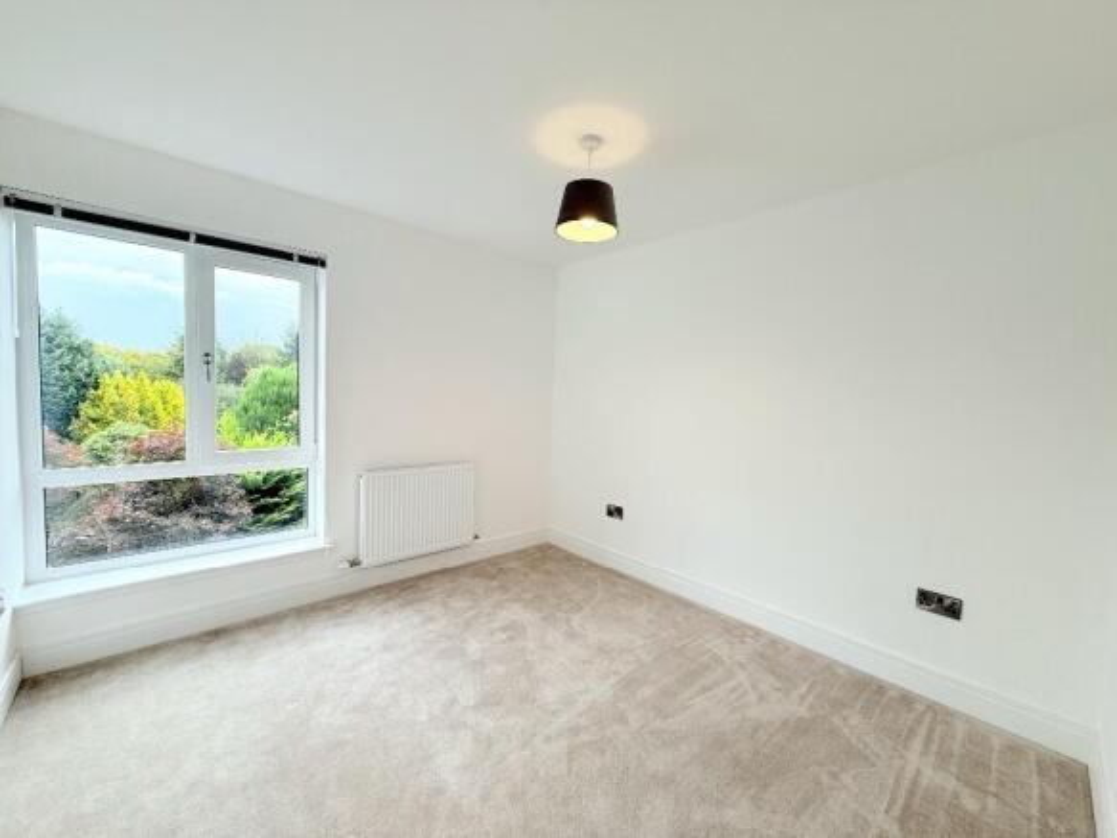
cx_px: 558
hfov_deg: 102.1
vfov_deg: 85.7
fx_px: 452
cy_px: 419
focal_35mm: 14
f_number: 2.2
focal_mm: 2.22
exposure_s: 1/103
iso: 64
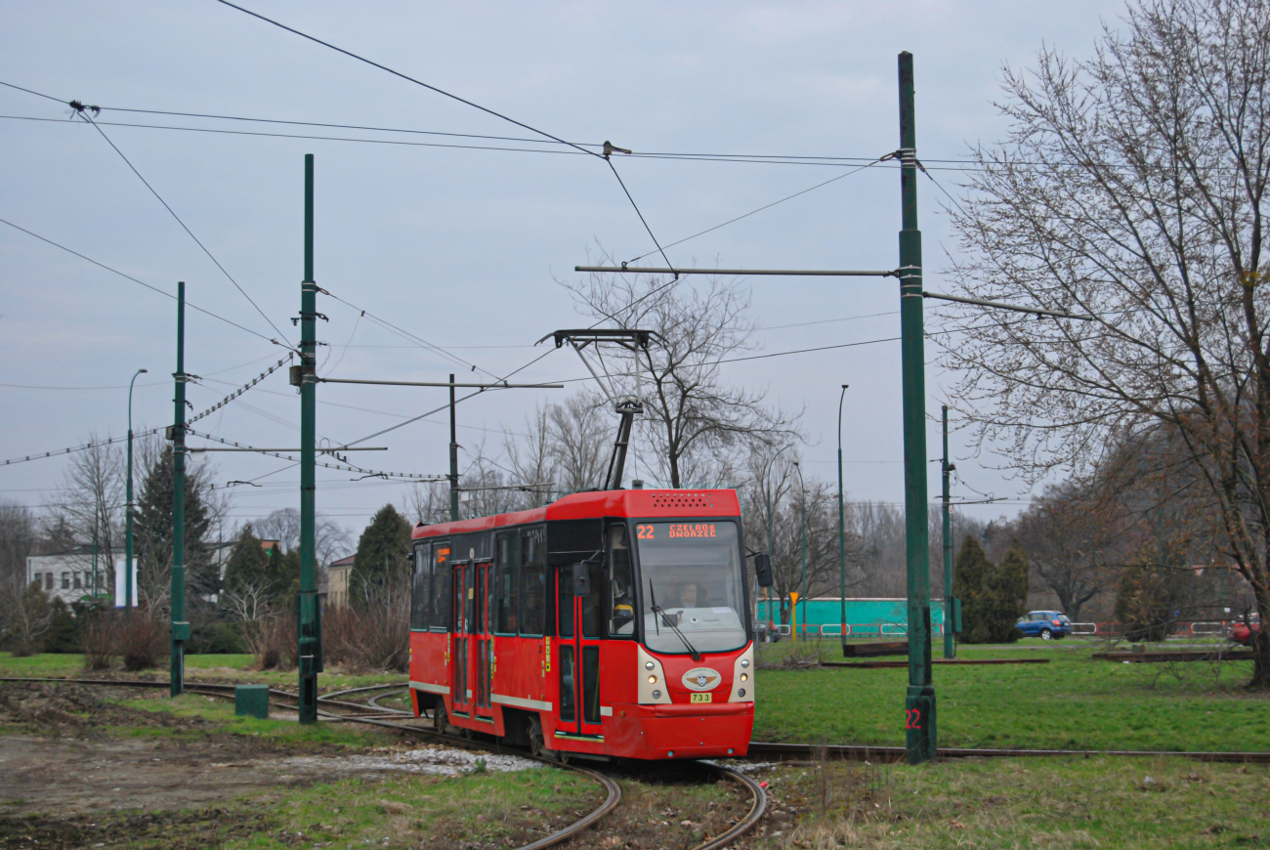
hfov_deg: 29.2
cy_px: 425
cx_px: 635
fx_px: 2437
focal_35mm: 69
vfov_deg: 19.8
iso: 200
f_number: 5.3
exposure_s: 1/500
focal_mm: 46
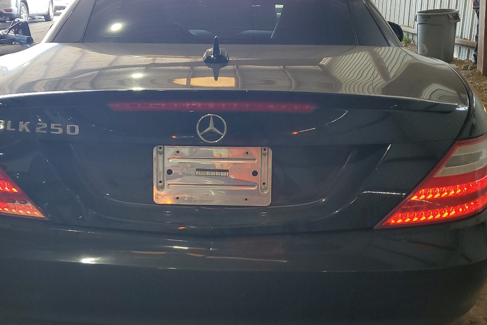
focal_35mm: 40
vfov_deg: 33.4
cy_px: 173
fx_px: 541
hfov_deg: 48.4
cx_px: 215
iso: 68
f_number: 1.5
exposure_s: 1/100
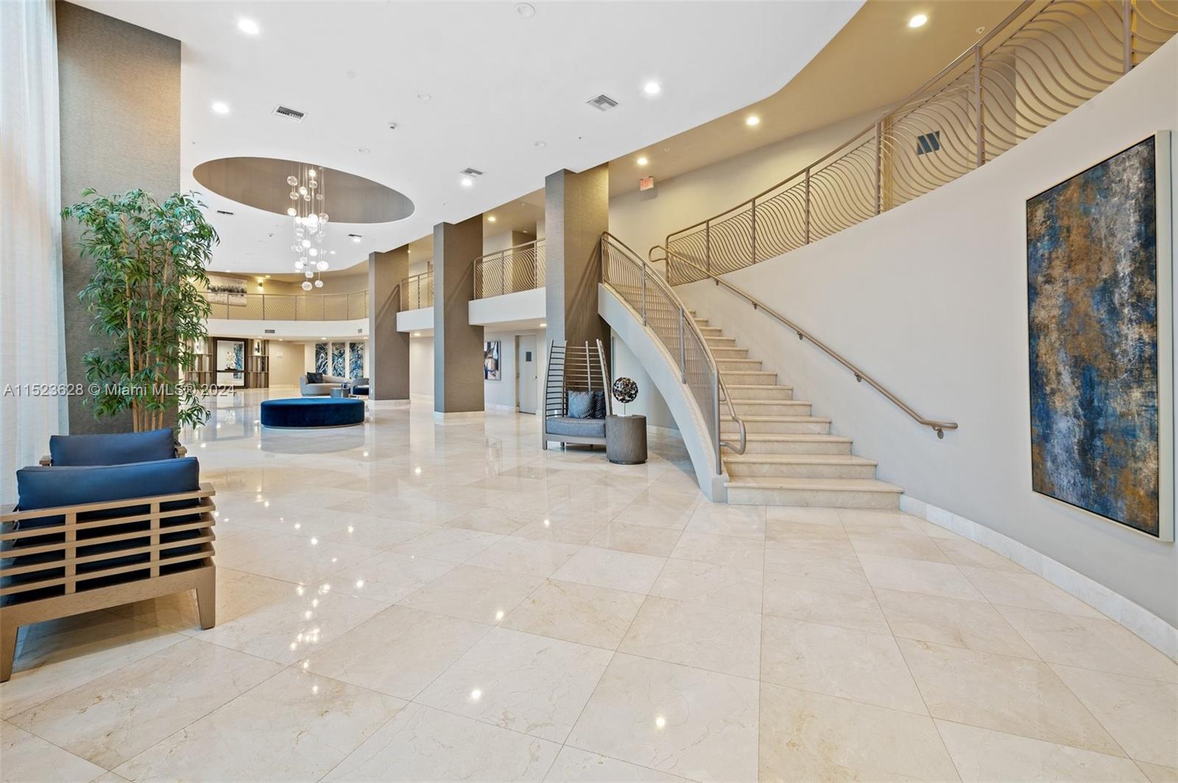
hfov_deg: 100.5
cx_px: 589
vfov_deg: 77.2
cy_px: 392
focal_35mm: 15
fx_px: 490
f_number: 8
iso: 200
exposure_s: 1/1.67
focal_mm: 15
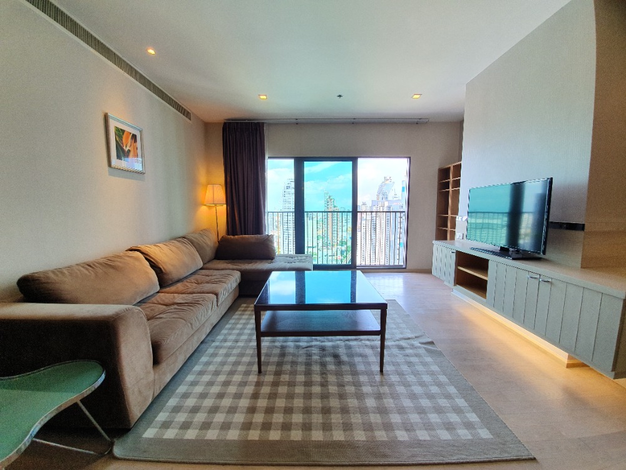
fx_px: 235
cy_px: 235
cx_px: 313
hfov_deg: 106.2
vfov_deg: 89.9
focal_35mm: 13
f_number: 2.2
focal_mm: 1.8
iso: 50
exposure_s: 1/105
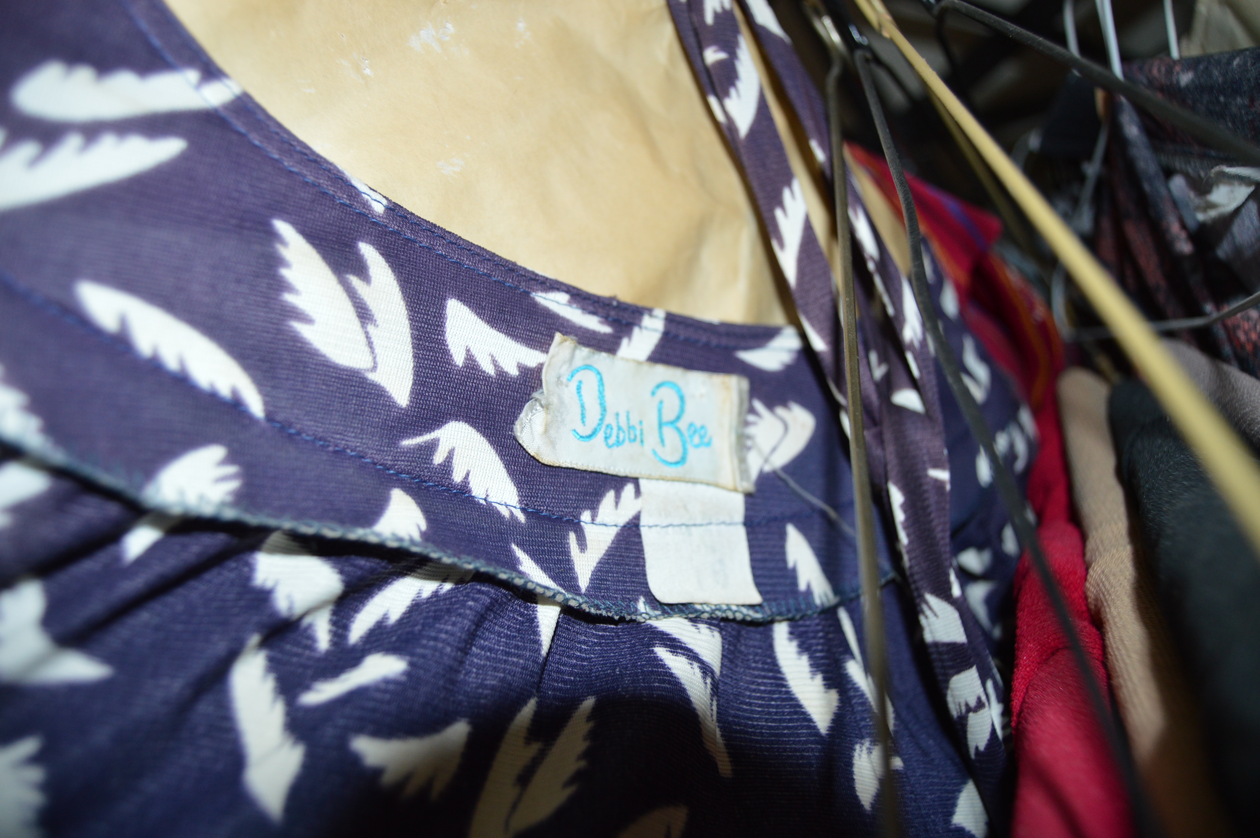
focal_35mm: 27
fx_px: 944
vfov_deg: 47.8
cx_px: 630
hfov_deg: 67.4
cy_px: 419
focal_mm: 18
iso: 500
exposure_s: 1/60
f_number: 3.5
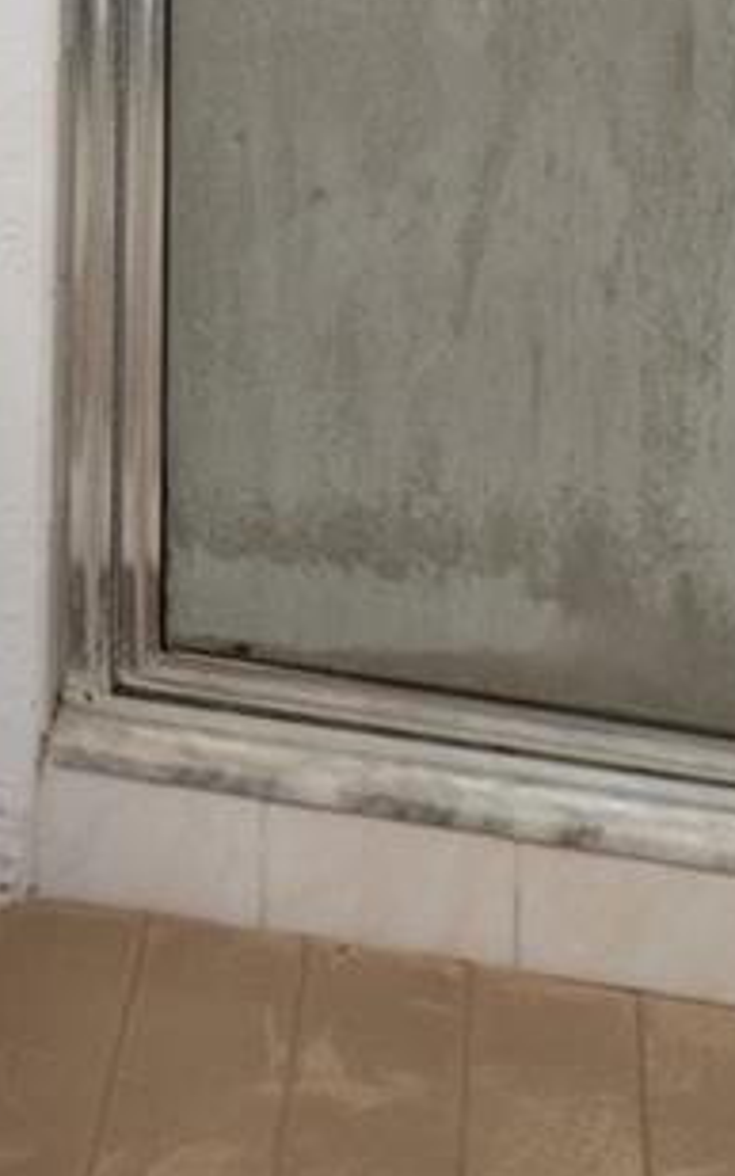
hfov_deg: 12.6
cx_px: -552
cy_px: -681
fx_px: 3046
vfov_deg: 18.8
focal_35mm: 95
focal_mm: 12
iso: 320
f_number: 8
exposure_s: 1/4
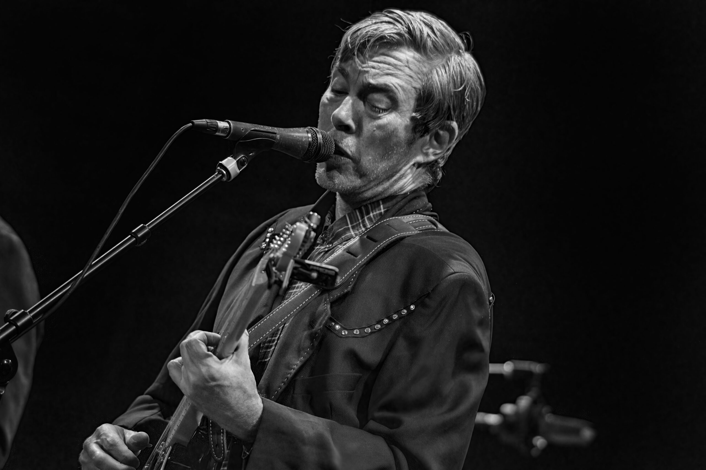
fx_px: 8231
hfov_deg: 4.9
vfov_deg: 3.3
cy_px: 235
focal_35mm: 420
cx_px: 353
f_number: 6
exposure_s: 1/80
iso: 2500
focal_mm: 420
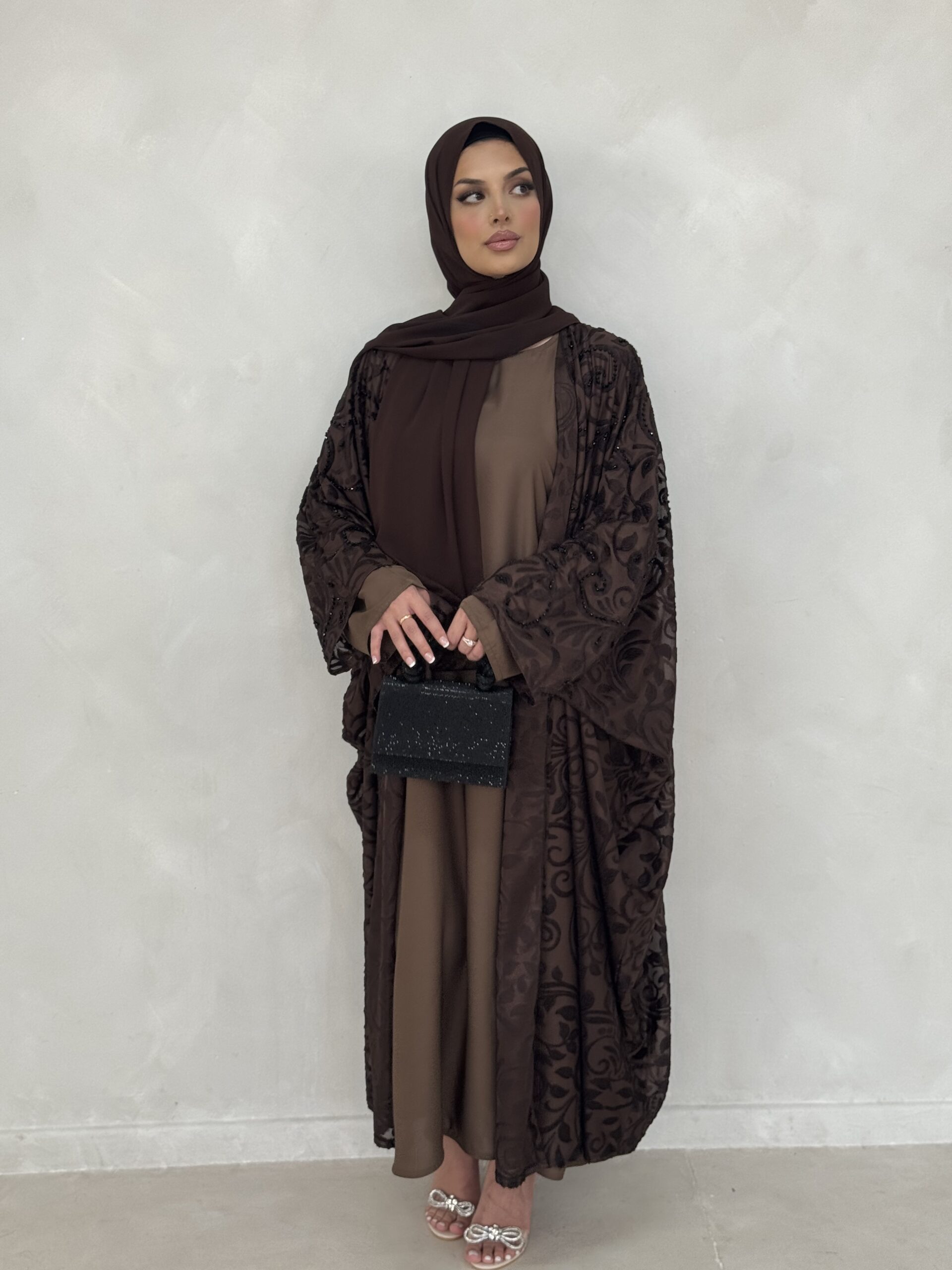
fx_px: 1760
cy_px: 635
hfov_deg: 30.3
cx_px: 476
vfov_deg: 39.7
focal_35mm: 48
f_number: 1.78
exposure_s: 1/139
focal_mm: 6.76
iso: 50
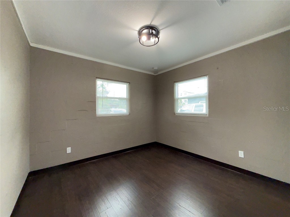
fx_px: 117
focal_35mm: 14
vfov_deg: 85.7
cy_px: 108
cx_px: 145
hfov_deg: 102.1
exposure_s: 1/122
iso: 250
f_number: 2.2
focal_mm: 2.22
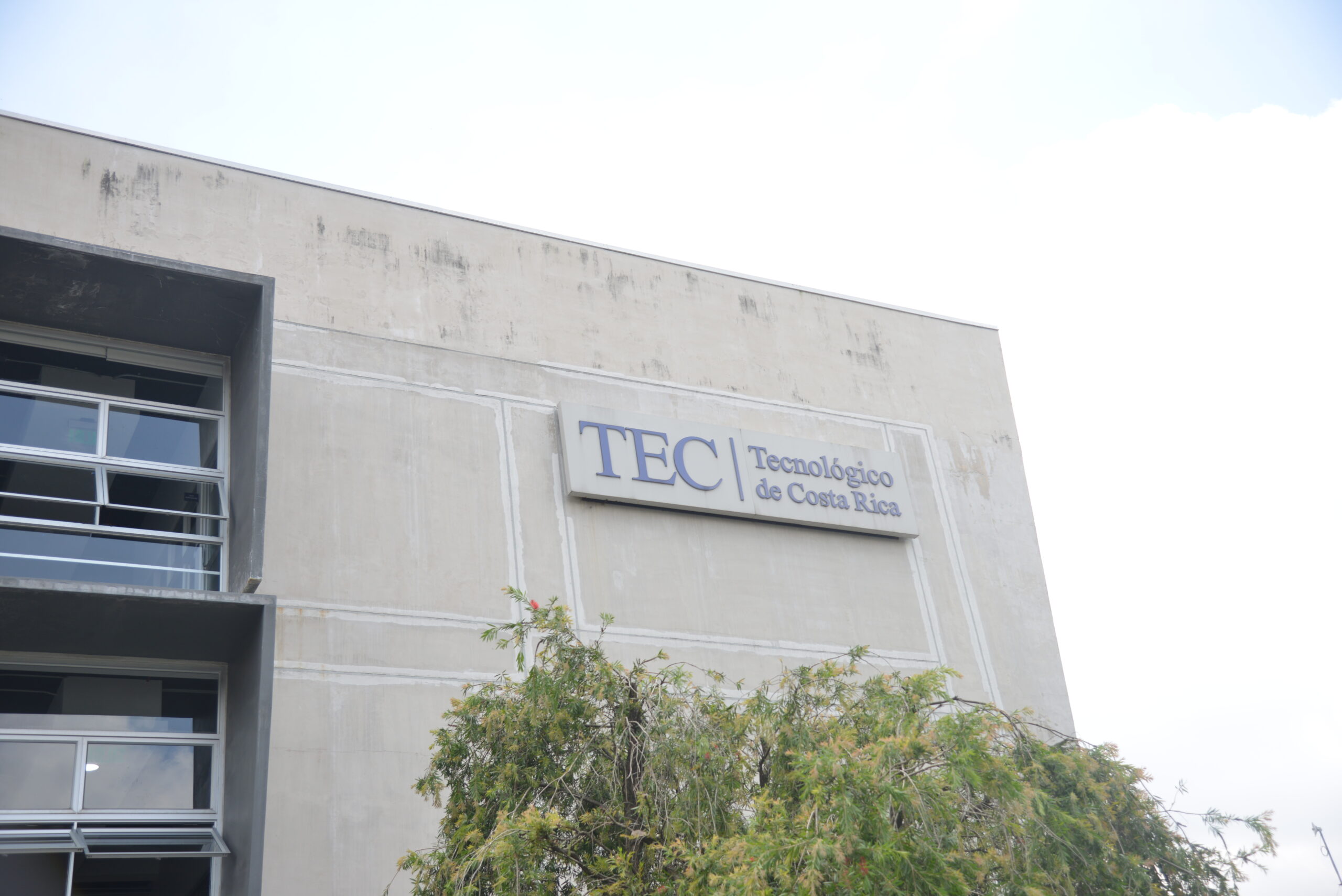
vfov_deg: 33.4
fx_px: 1492
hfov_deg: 48.4
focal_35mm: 40
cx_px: 671
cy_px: 448
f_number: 4
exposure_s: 1/500
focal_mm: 40
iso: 200
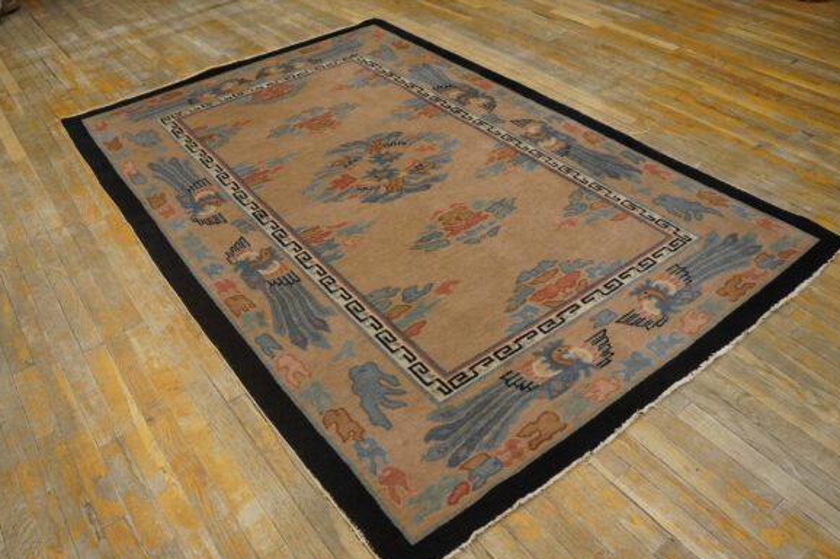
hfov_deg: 65.5
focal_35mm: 28
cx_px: 411
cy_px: 288
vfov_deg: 46.4
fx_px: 653
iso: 1600
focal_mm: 18
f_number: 4
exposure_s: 1/160
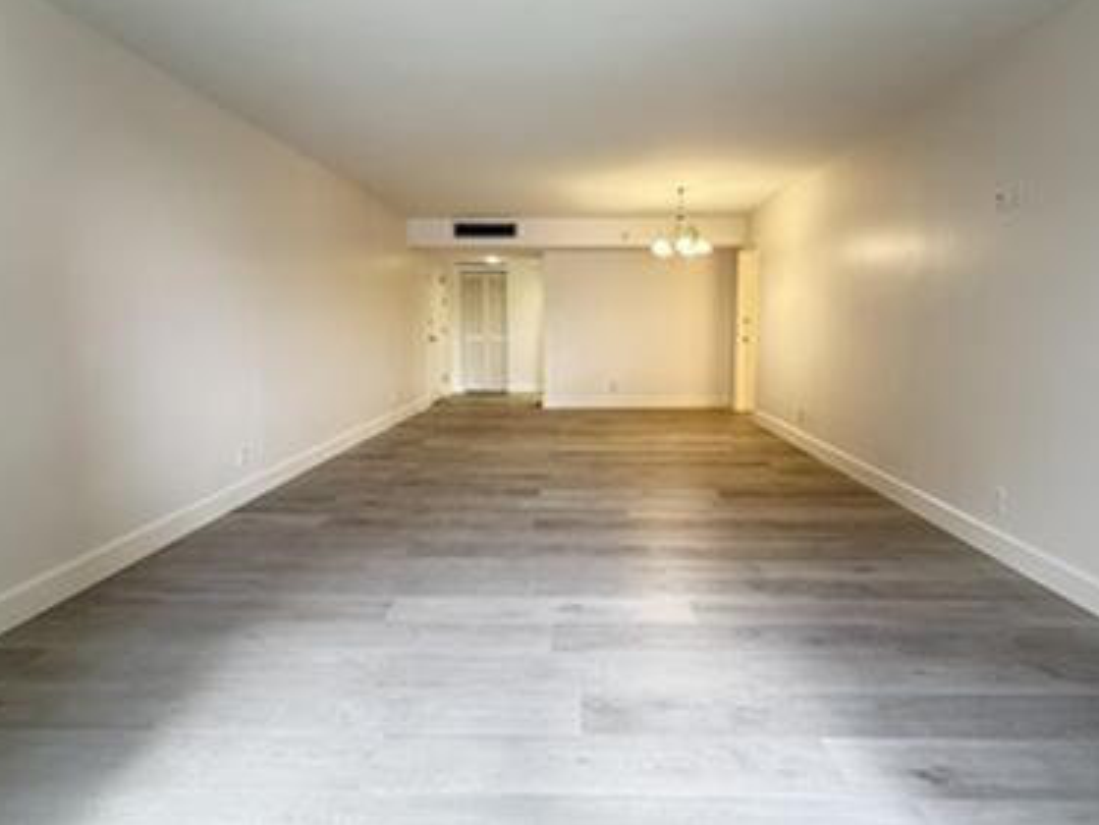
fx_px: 476
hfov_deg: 98.1
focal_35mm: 15
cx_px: 572
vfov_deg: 81.7
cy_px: 386
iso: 500
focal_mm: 2.22
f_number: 2.2
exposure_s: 1/60
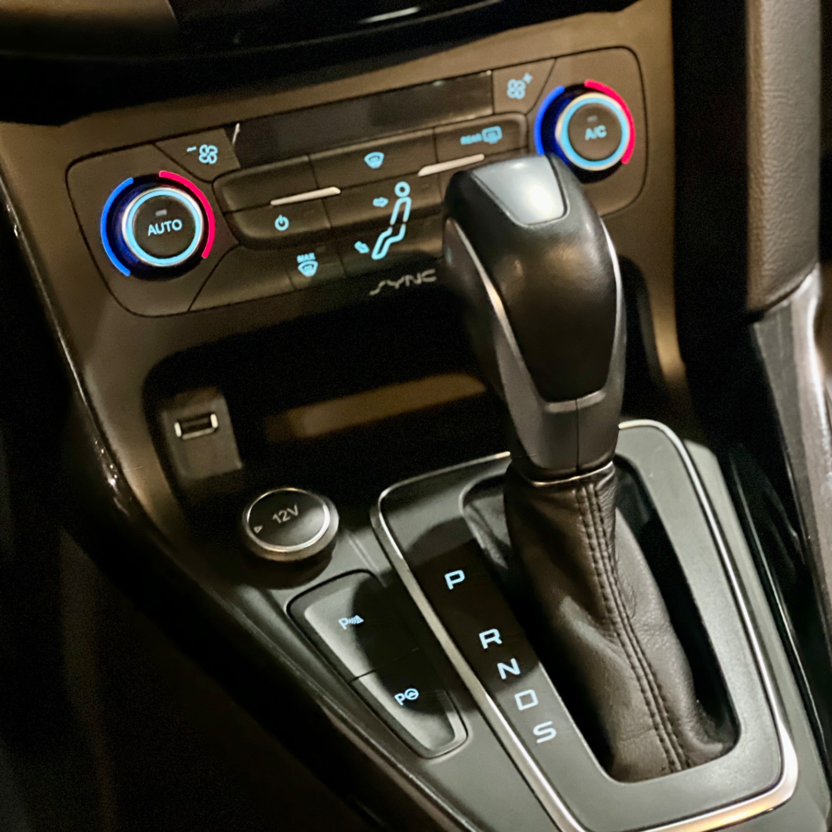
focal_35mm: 91
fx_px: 2475
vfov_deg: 19.1
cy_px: 417
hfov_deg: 19.1
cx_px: 501
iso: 2000
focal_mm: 9
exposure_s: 1/15
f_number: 2.8
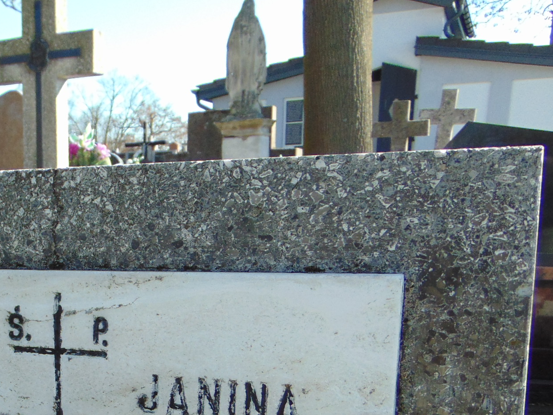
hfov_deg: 34.8
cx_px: 58
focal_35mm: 52
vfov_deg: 26.6
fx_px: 831
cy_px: 407
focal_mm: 4.5
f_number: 3
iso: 80
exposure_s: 1/400
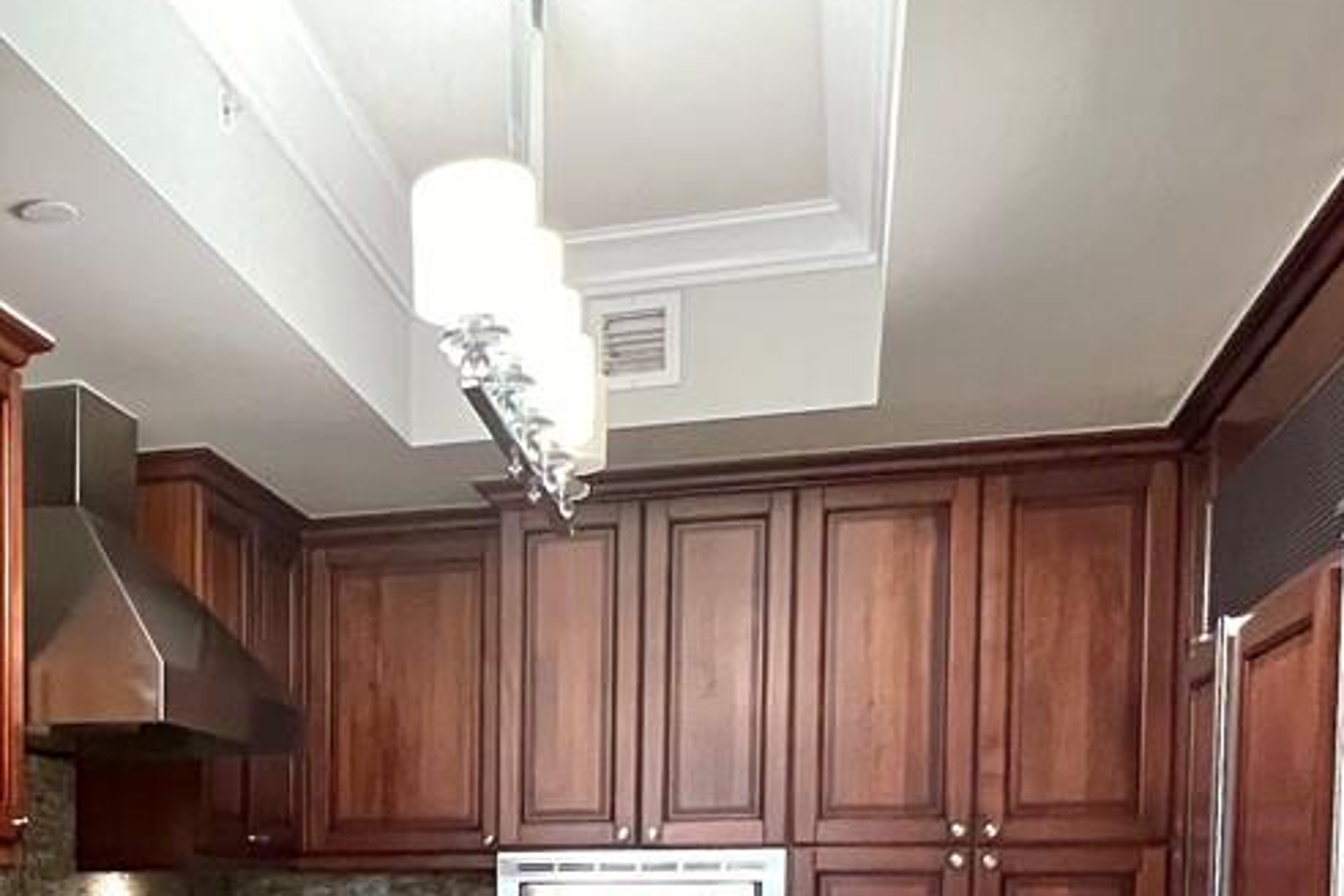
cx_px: 216
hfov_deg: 42.0
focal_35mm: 44
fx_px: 1643
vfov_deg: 27.8
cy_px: 989
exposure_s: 1/60
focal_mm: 1.57
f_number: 1.8
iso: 500
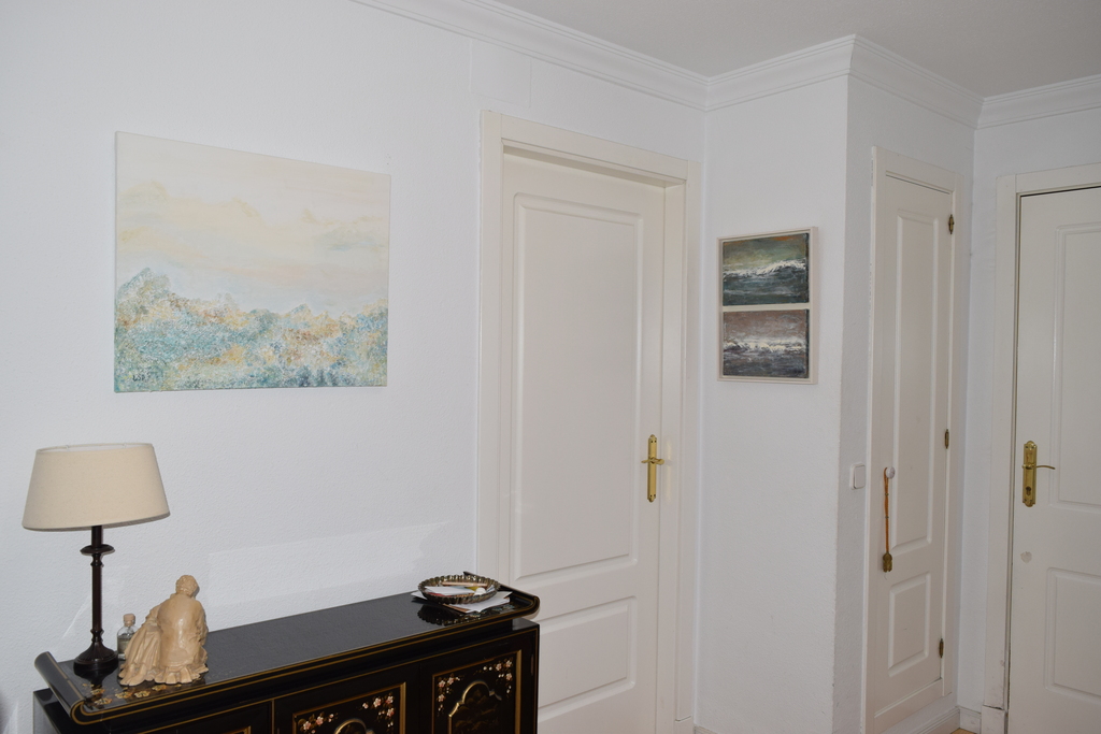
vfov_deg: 47.9
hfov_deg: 67.4
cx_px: 550
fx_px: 826
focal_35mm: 27
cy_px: 367
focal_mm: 18
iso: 400
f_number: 6.3
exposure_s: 1/200
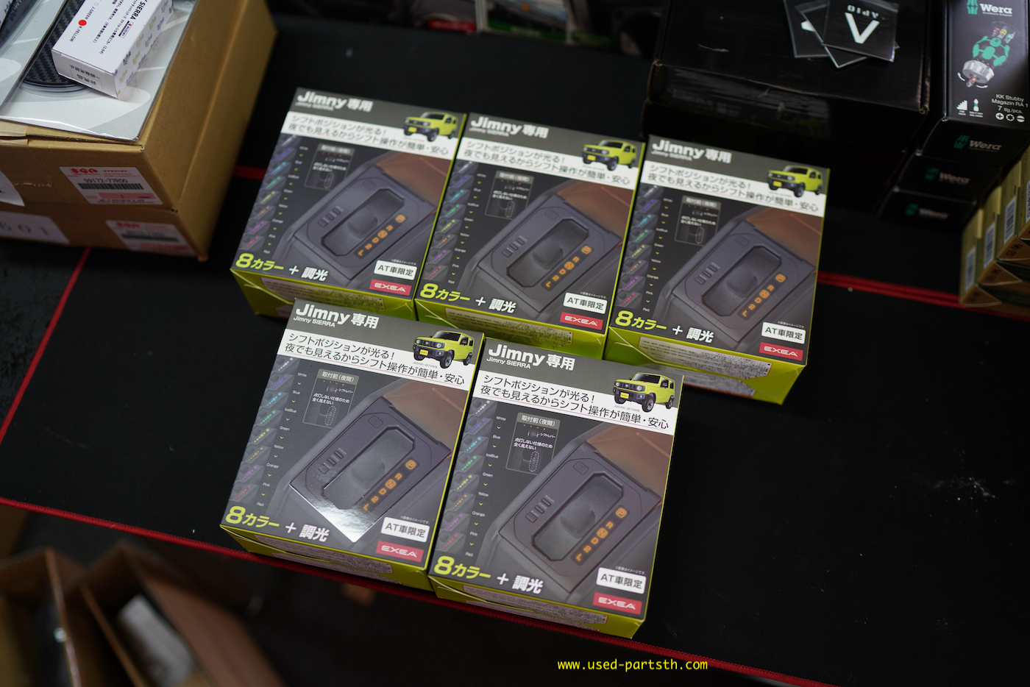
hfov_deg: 54.4
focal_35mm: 35
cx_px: 515
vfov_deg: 37.9
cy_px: 344
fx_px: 1002
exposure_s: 1/40
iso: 200
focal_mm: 35
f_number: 2
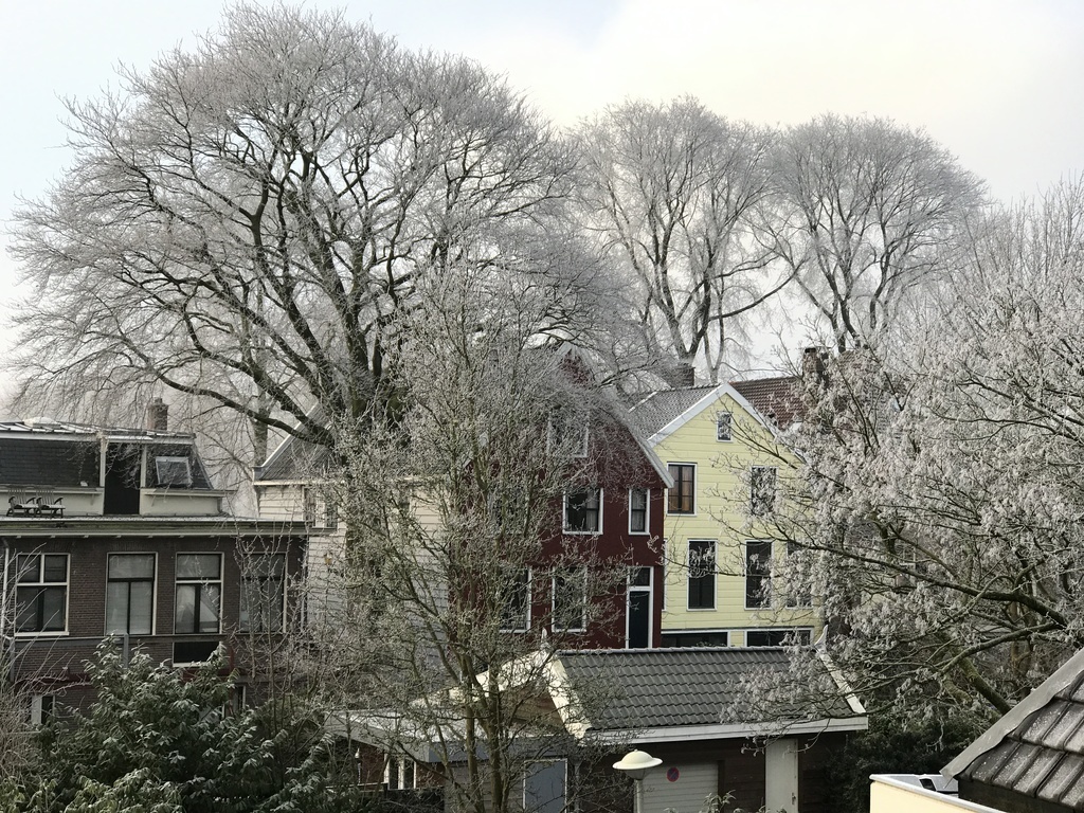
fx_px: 1785
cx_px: 542
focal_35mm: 57
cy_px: 406
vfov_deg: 25.7
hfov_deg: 33.8
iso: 20
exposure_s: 1/100
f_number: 2.8
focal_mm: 6.6
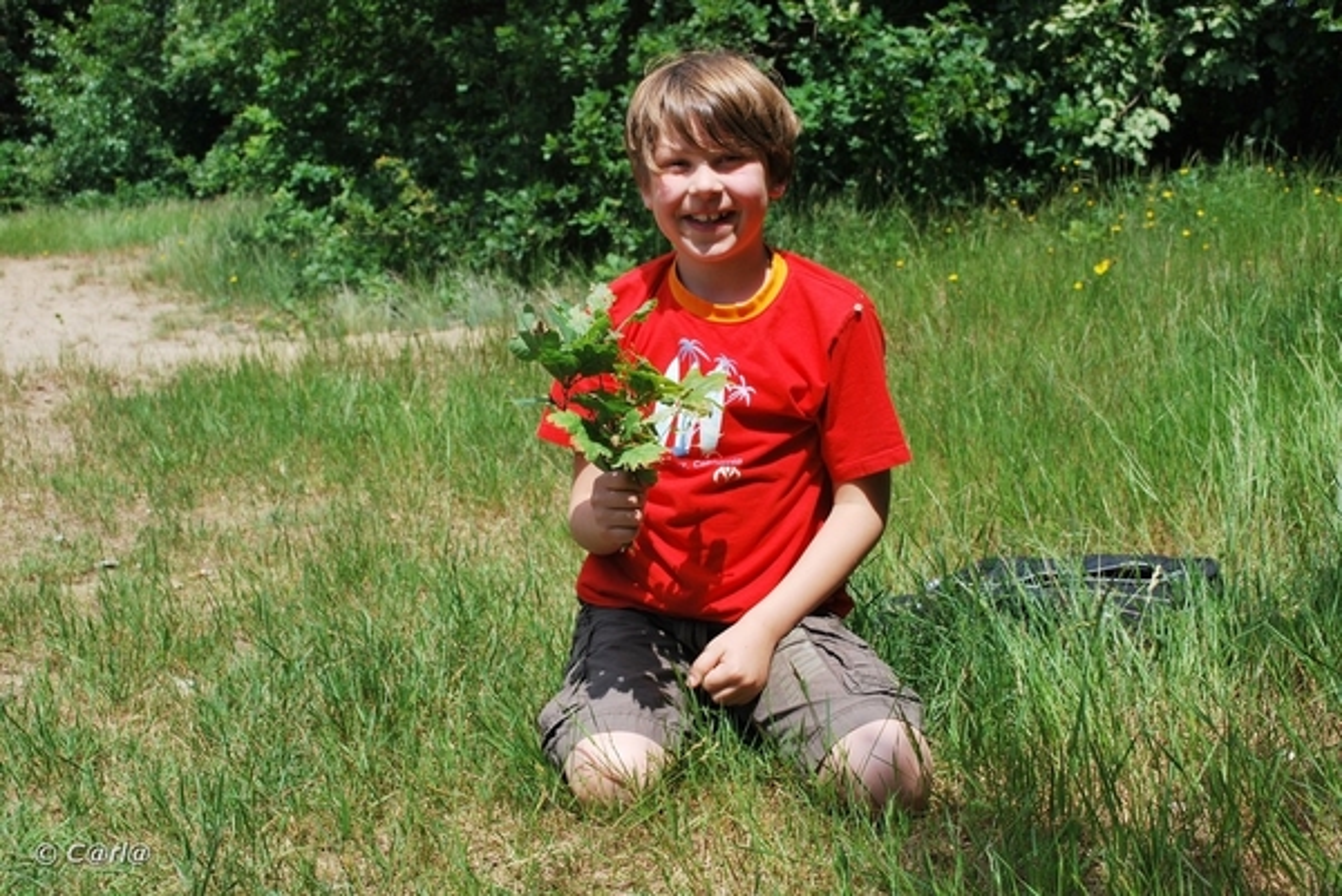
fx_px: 1791
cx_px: 671
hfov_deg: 41.1
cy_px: 448
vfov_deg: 28.1
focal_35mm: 48
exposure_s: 1/250
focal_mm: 32
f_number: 8
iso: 100
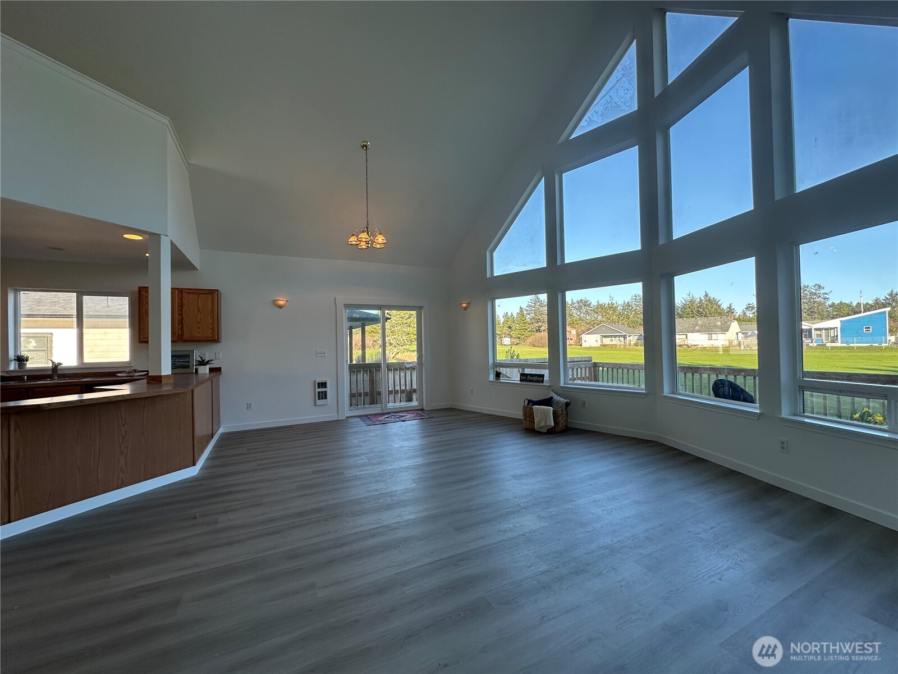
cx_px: 449
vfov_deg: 85.7
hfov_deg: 102.1
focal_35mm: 14
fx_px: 363
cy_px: 337
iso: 40
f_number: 2.2
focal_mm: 2.22
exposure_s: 1/188
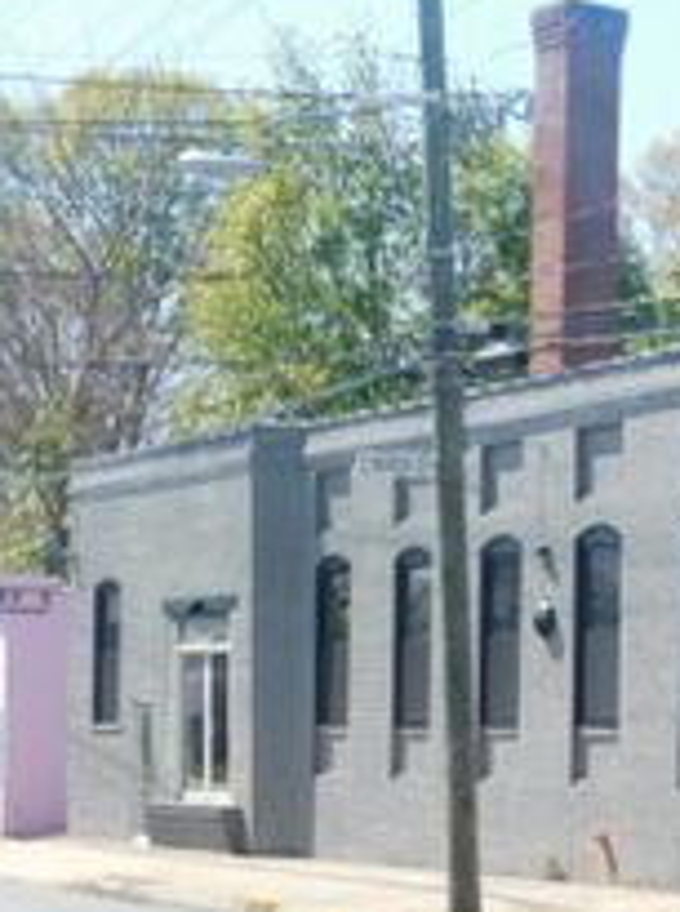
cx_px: 1107
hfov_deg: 12.6
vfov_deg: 17.8
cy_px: 710
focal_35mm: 110
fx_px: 2890
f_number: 3.7
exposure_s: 1/500
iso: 125
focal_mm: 8
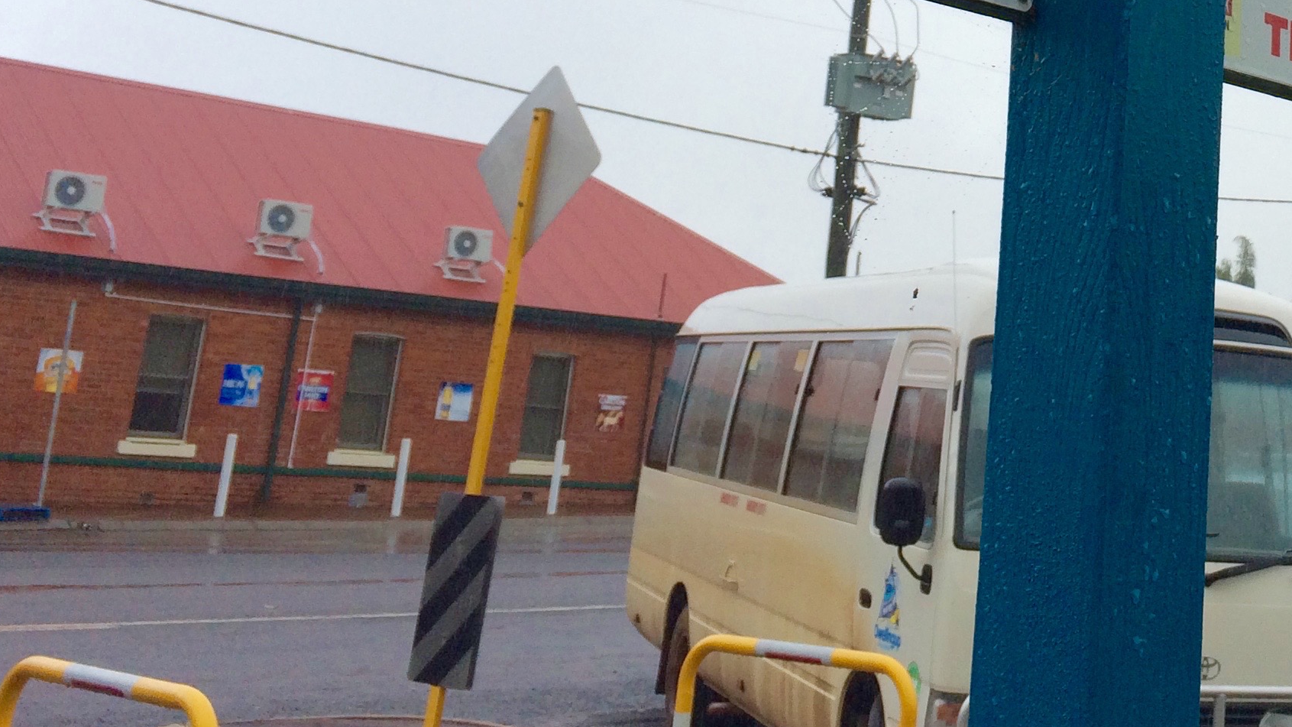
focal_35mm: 61
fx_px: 2090
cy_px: -118
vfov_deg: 18.8
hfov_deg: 32.5
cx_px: 1190
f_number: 2.2
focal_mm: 4.15
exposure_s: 1/152
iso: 32
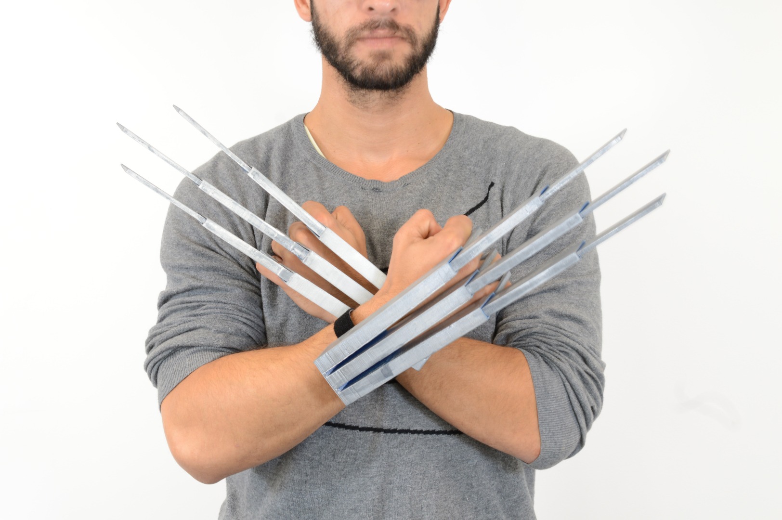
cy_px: 260
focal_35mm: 60
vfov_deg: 22.6
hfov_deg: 33.4
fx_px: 1302
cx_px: 391
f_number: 9
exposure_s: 1/1.6
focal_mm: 40
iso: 100
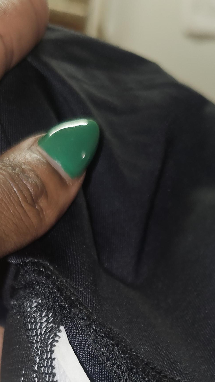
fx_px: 588
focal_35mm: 58
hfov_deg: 20.7
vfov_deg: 31.3
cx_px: 139
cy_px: 435
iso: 80
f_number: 1.7
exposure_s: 1/24.6
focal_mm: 6.3
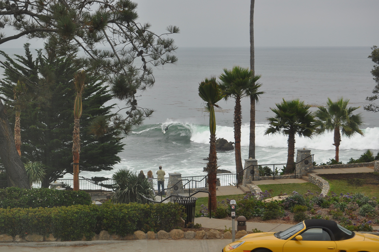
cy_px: 126
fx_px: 868
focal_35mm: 82
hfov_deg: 24.6
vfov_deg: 16.5
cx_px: 190
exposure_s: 1/320
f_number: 9
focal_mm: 55
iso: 200
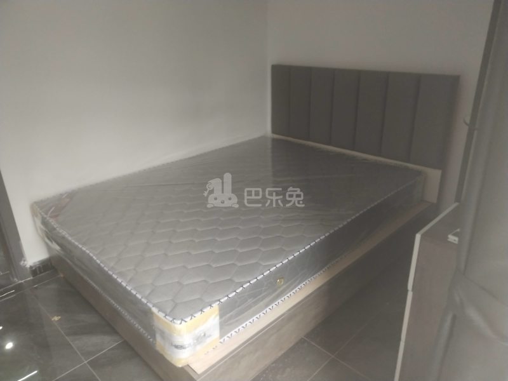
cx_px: 254
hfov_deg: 60.0
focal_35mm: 30
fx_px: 440
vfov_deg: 46.8
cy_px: 190
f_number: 1.8
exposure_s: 1/50
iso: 329
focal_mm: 3.95
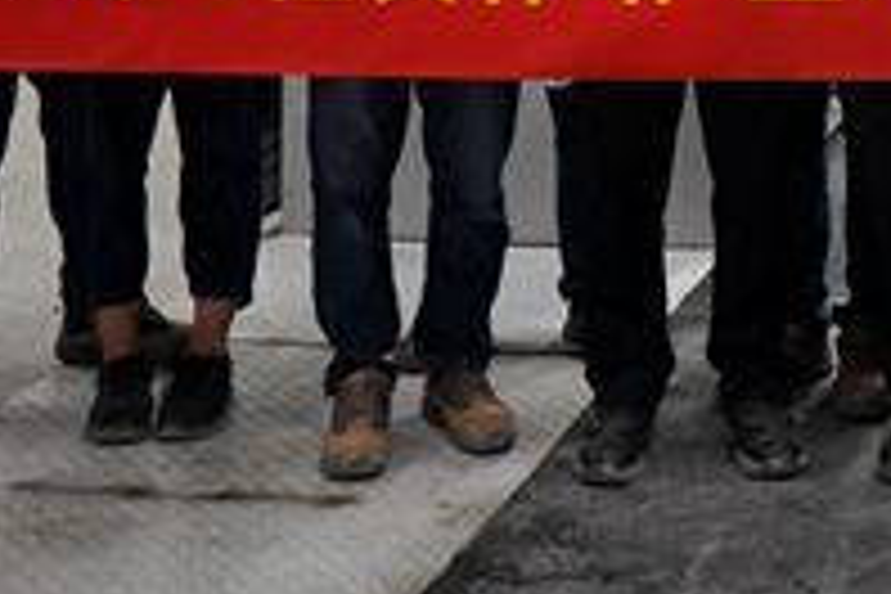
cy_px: -430
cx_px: 994
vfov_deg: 12.7
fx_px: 2450
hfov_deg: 19.7
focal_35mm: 99
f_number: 4
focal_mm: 28
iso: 2500
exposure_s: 1/160
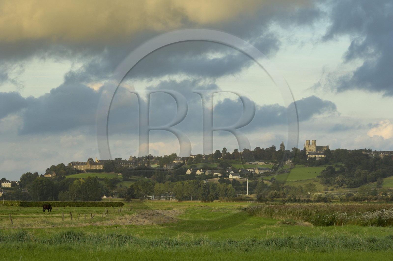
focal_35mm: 129
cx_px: 196
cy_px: 130
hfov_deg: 15.9
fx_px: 1406
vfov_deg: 10.6
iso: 100
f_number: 7.1
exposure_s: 1/50
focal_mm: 86
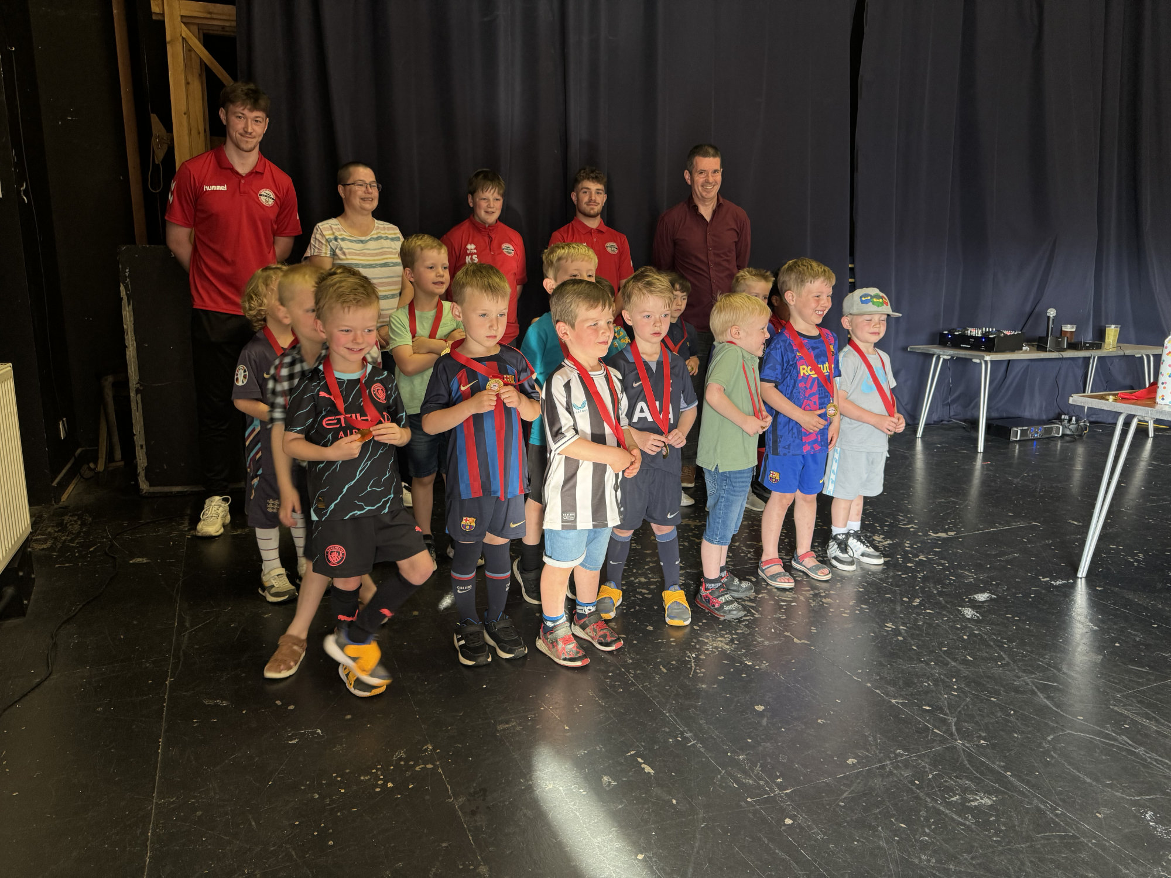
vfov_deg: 56.8
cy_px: 439
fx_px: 812
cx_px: 586
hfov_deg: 71.6
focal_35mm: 24
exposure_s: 1/50
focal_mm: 6.8
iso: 200
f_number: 1.8
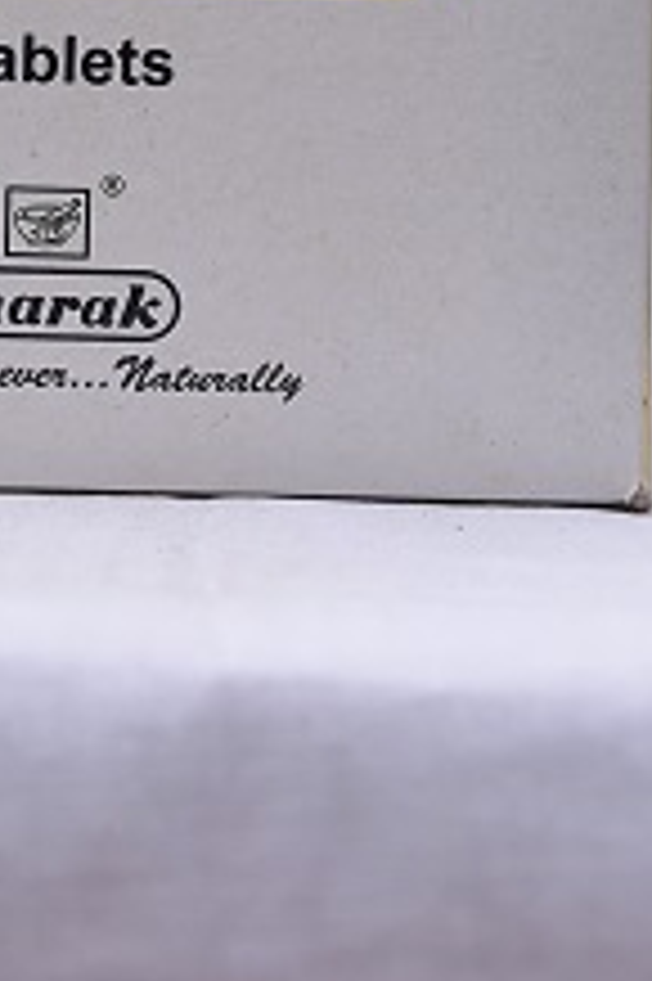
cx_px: 45
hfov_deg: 8.1
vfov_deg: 12.1
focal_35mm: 169
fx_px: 4598
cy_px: 45
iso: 1250
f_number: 4
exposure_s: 1/160
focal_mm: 70
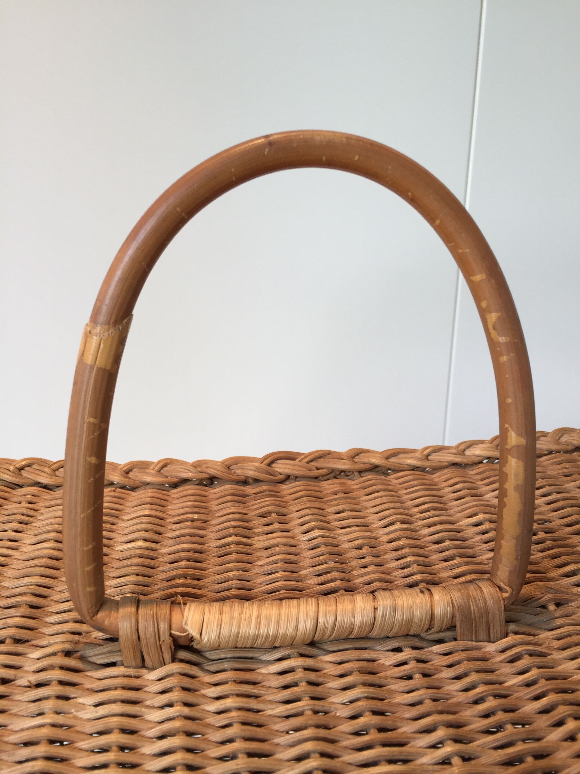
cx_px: 290
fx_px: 648
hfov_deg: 48.2
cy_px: 387
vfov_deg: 61.7
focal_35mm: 29
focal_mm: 4.15
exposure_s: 1/50
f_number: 2.2
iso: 40
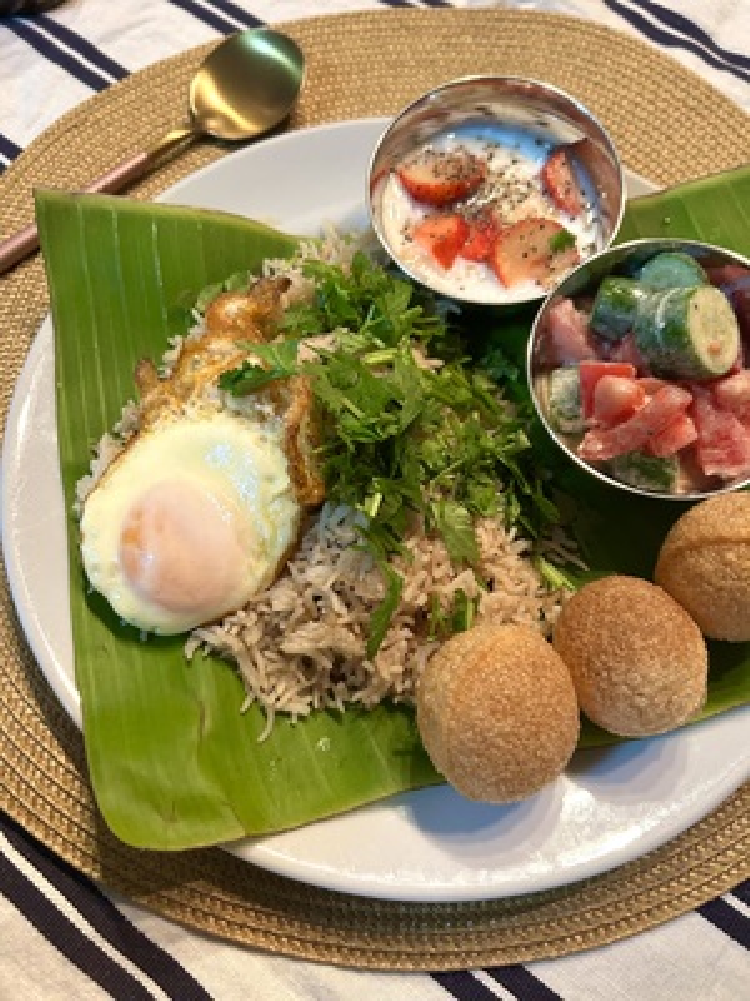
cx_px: 375
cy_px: 500
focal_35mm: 26
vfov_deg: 67.3
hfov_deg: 53.1
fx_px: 751
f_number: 1.5
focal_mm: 5.7
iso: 200
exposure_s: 1/50
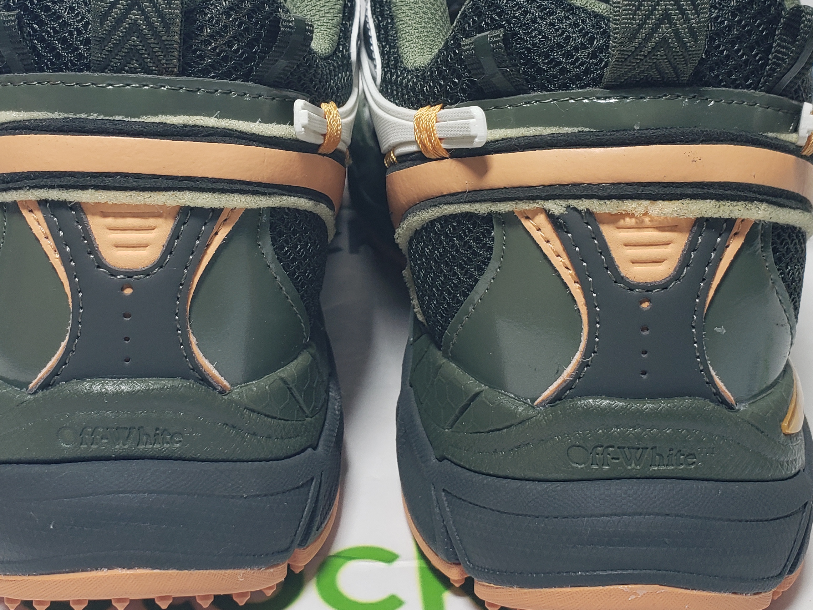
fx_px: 1080
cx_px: 364
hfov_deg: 41.2
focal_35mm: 46
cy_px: 198
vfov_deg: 31.2
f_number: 2.4
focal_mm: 4.3
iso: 50
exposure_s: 1/134
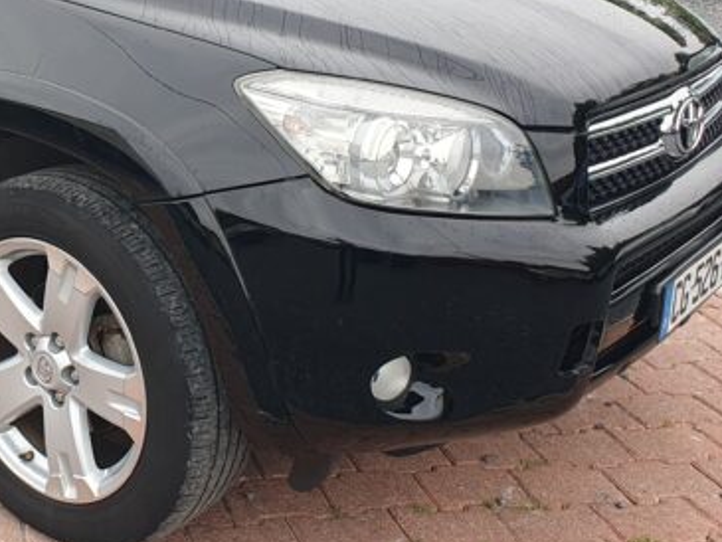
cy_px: 103
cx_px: 57
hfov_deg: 32.0
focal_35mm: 57
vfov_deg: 25.2
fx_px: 1189
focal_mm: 4.32
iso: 50
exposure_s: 1/121
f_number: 2.4
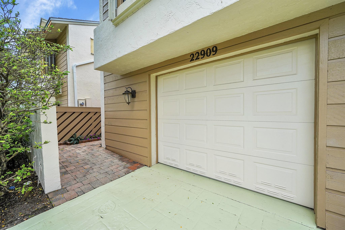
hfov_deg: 104.3
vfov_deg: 81.2
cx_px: 172
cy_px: 115
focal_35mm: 14
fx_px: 134
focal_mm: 14
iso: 400
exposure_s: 1/250
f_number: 8
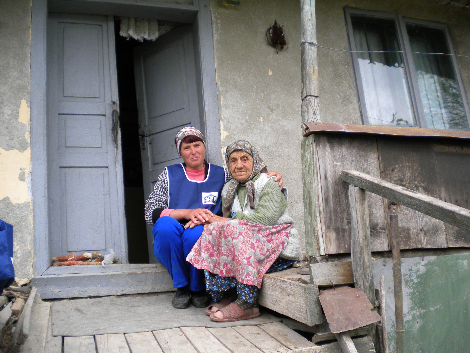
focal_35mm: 35
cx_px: 235
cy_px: 176
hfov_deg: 52.6
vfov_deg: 40.7
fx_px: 475
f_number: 3.1
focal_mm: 6.3
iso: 80
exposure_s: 1/218
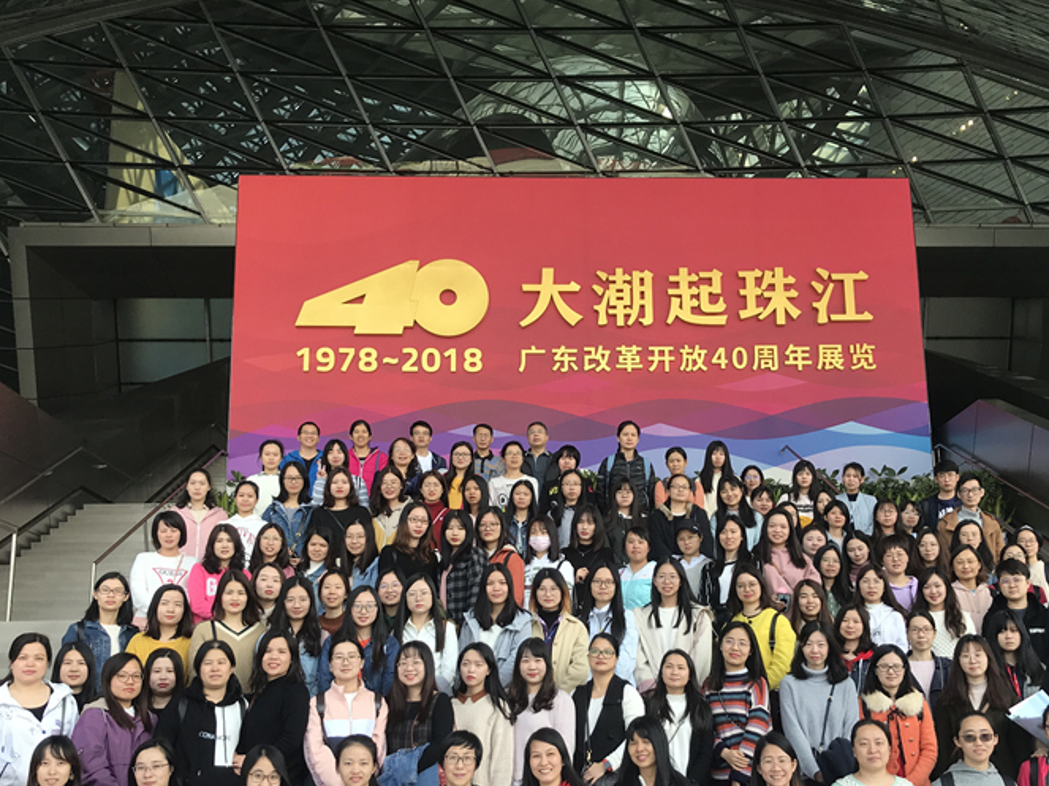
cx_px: 578
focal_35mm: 38
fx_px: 1151
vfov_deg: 37.5
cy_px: 496
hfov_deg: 48.9
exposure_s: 1/394
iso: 20
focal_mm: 3.99
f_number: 1.8
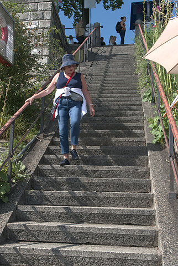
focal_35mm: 35
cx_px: 89
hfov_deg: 38.0
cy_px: 133
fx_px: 258
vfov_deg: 54.3
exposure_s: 1/400
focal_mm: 15.9
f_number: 5.6
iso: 200
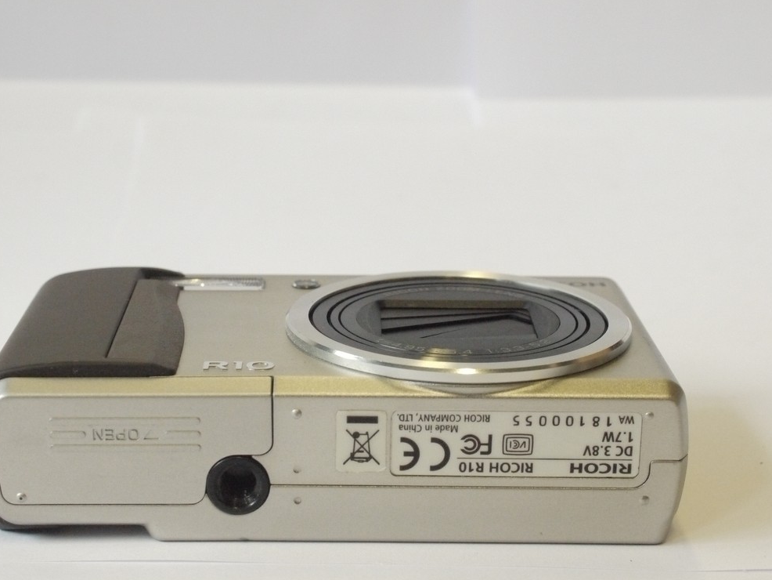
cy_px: 320
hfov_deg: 26.6
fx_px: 1628
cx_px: 335
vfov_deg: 20.2
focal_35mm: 73
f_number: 8
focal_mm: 30
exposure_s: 1/200
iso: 1600
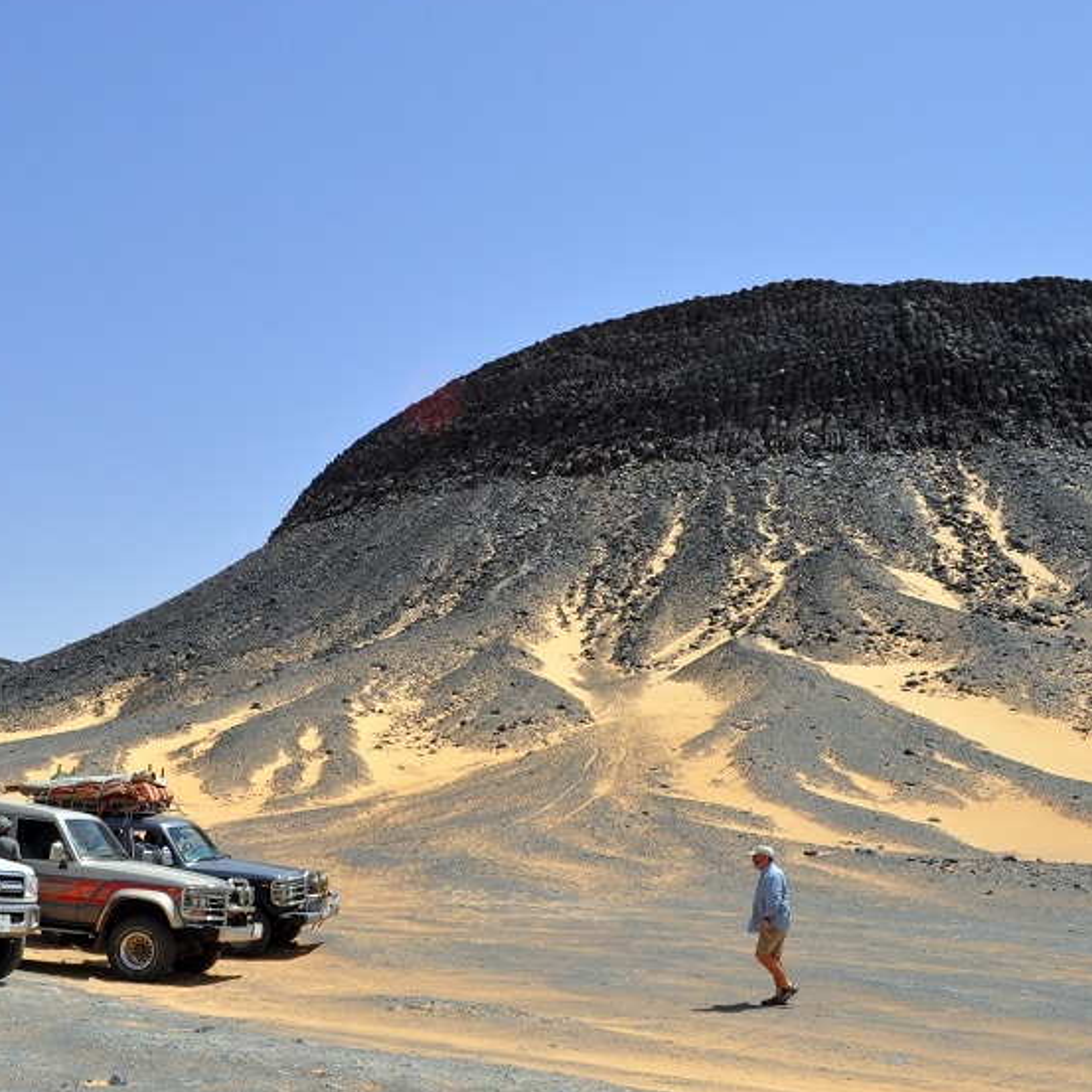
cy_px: 607
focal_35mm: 40
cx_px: 331
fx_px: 1428
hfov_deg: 41.1
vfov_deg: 41.8
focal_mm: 18
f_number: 14
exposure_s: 1/200
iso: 200
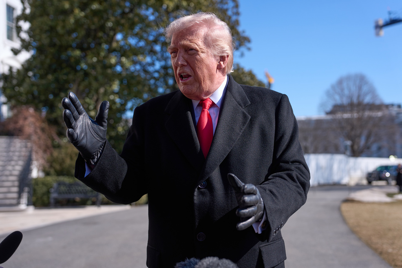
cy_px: 134
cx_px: 201
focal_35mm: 43
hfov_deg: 45.4
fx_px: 480
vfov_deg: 31.2
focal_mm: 43
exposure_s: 1/4000
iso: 160
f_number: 2.8
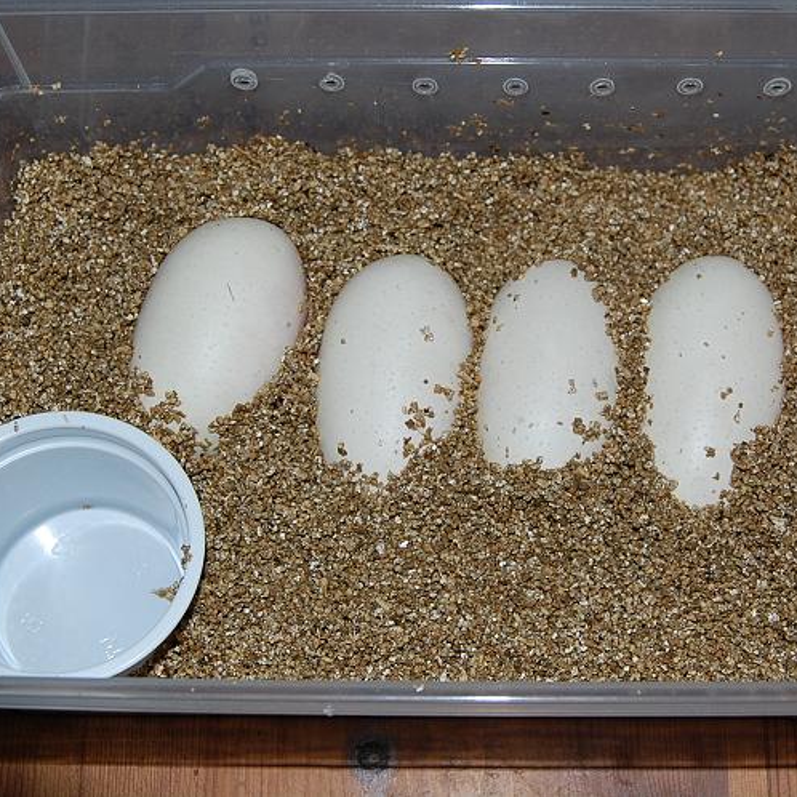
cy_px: 398
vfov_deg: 28.8
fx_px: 1554
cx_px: 463
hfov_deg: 28.7
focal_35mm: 60
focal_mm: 31
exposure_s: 1/500
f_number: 5.6
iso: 400
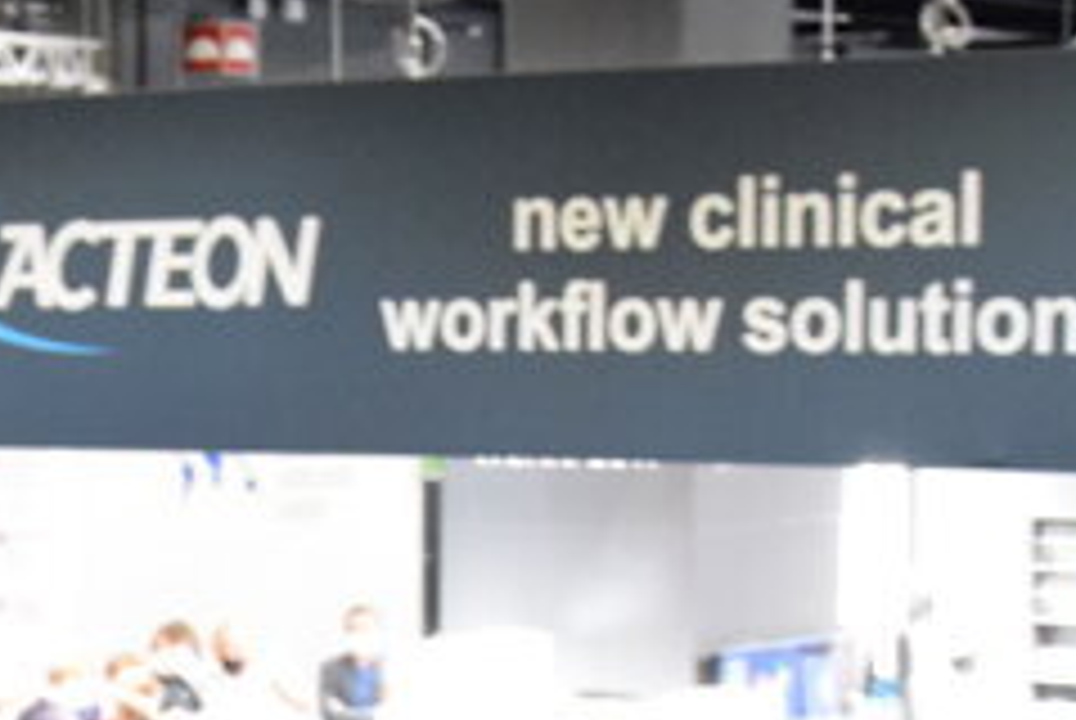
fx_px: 4064
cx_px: 126
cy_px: 810
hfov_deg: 14.9
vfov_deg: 10.0
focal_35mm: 136
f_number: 5
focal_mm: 25
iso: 4000
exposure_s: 1/60
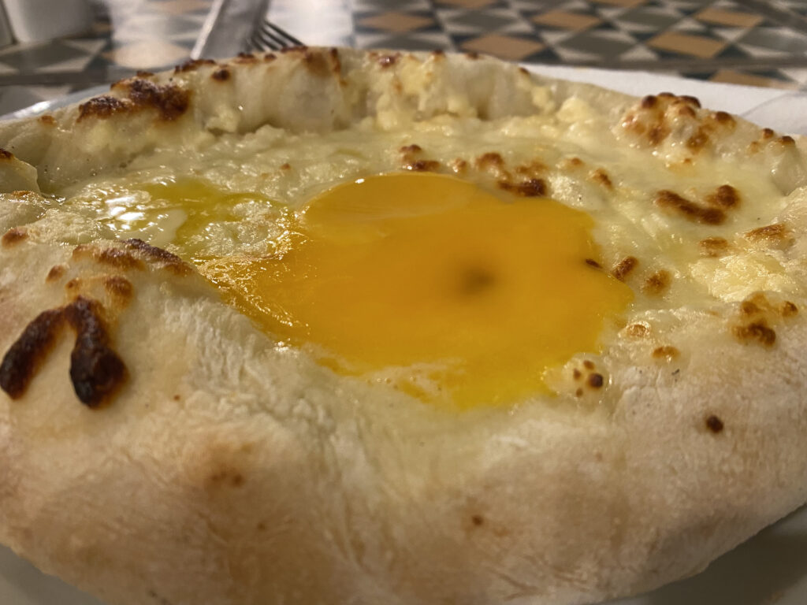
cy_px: 302
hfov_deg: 67.3
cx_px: 404
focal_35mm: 26
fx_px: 606
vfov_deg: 53.1
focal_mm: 4.25
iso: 250
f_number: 1.8
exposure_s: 1/50
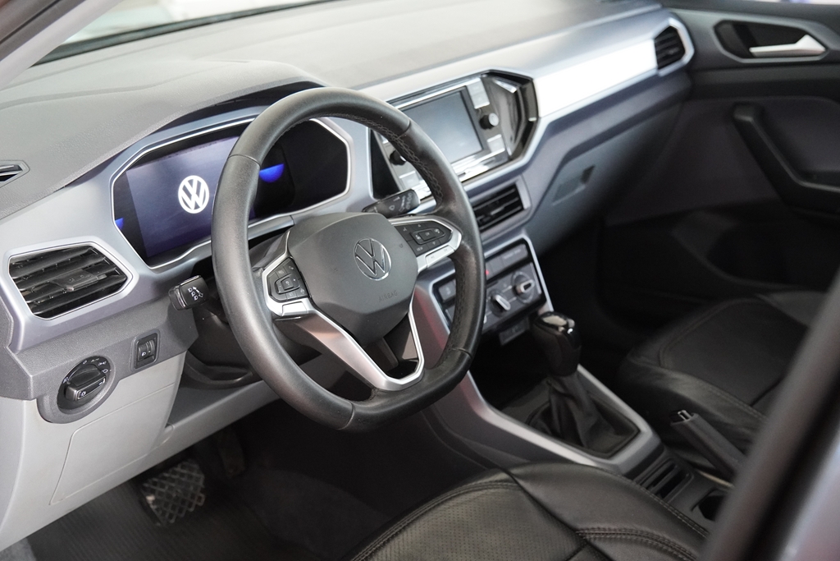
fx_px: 1120
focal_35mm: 48
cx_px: 420
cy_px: 280
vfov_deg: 28.1
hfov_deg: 41.1
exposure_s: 1/160
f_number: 2.8
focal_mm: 32
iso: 4000
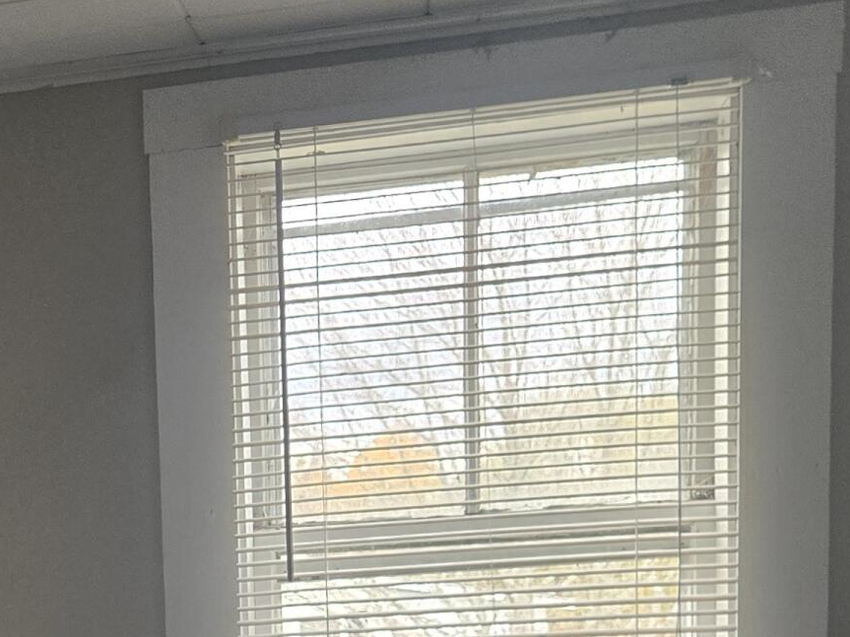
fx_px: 1964
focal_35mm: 80
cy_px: 902
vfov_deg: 17.0
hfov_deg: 23.0
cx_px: -87
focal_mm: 5.4
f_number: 1.8
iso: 160
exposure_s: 1/180
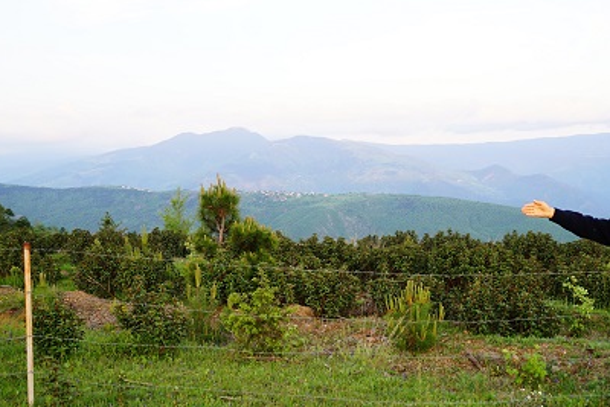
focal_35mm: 48
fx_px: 814
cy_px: 245
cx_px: 366
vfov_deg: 28.0
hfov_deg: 40.9
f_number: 4
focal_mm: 32
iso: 200
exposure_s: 1/60
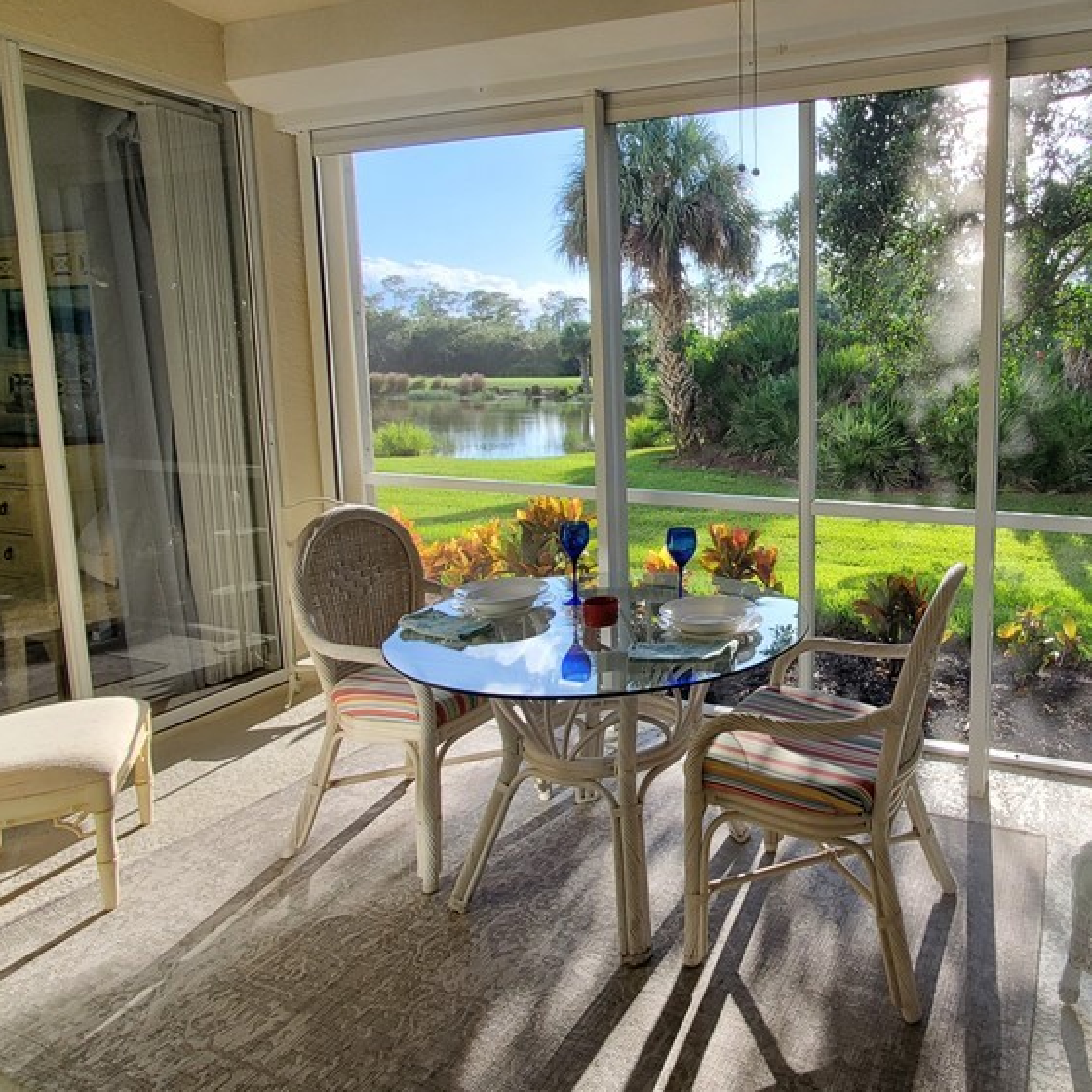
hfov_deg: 66.9
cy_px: 445
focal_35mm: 21
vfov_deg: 71.5
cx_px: 838
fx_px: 749
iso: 50
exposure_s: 1/180
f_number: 2.2
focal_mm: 1.8
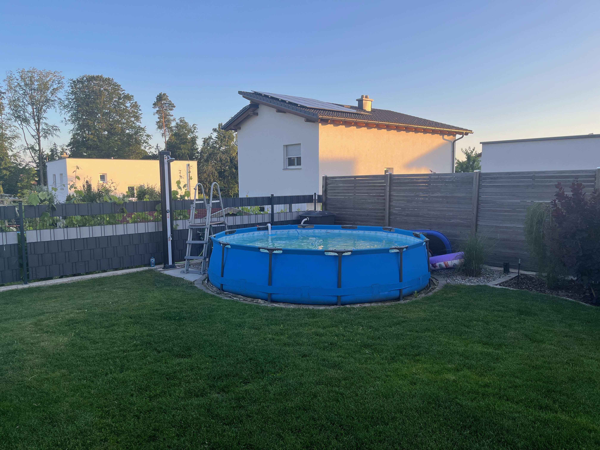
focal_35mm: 26
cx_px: 300
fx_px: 451
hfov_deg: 67.3
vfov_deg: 53.1
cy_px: 225
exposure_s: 1/615
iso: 50
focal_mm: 5.1
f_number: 1.6
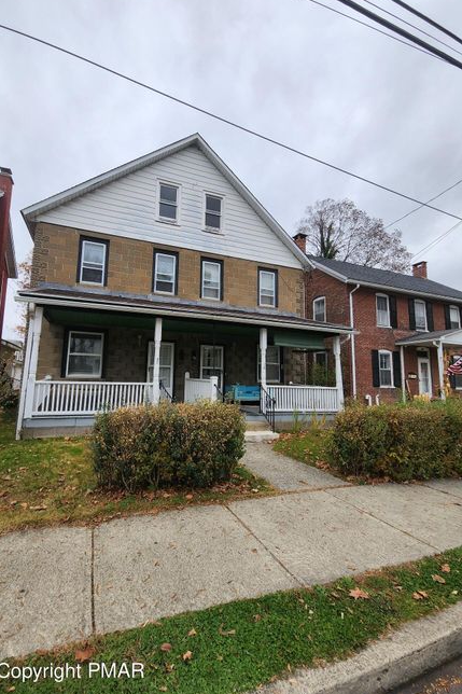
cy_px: 344
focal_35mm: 14
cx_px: 198
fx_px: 270
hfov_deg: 80.7
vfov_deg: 104.3
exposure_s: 1/395
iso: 50
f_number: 2.2
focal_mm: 2.2
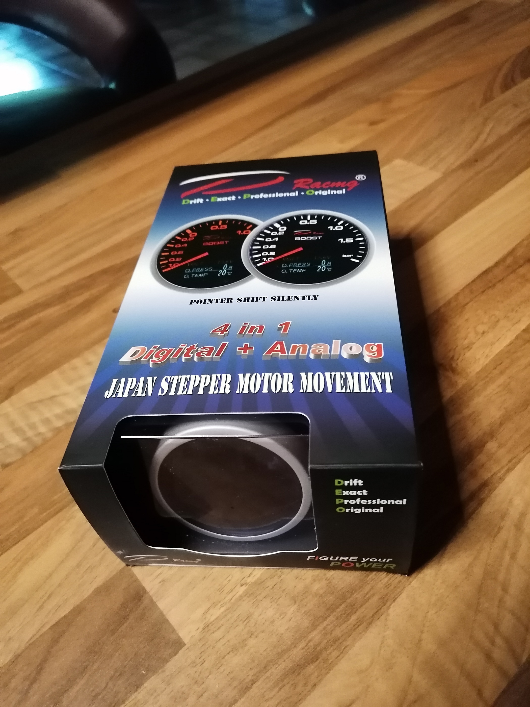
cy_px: 354
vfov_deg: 65.3
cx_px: 265
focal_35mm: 27
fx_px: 551
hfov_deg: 51.4
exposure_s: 1/16.7
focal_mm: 4.75
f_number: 1.8
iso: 1250
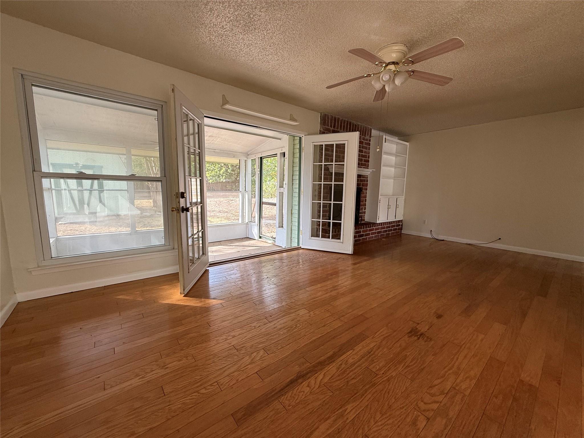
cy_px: 219
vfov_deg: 85.7
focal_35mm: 14
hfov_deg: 102.1
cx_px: 292
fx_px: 236
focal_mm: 2.22
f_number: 2.2
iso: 80
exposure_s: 1/99
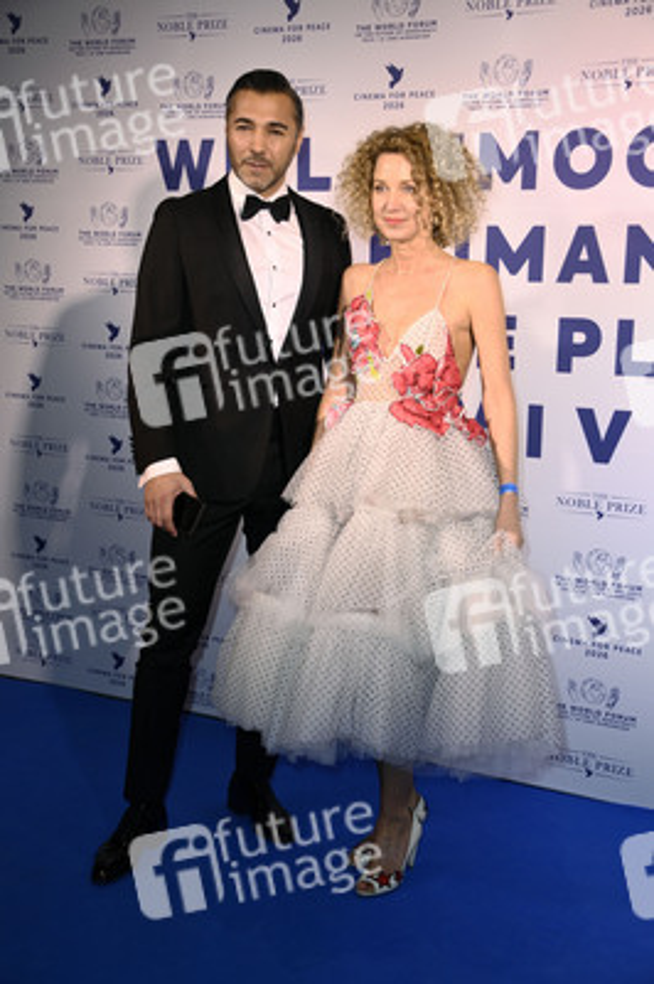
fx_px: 1365
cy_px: 492
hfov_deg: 26.9
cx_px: 327
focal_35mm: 50
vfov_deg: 39.6
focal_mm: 50
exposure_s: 1/250
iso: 1000
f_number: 5.6
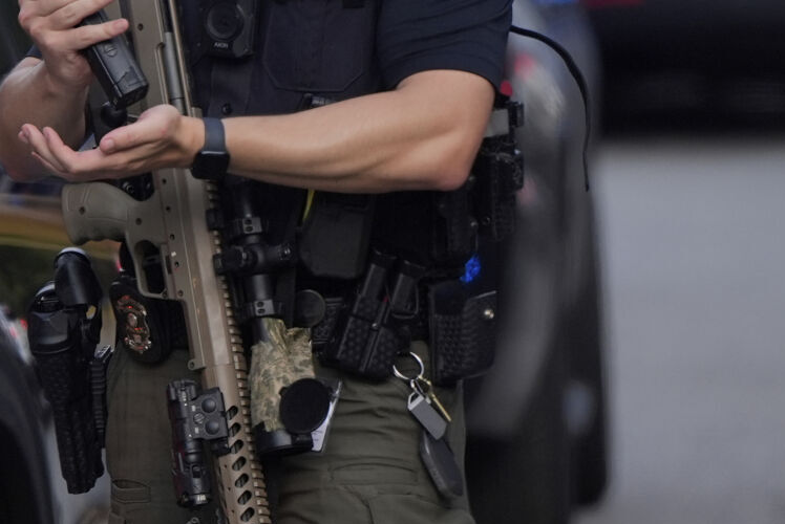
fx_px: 15406
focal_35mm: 706
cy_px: 55
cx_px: 193
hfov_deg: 2.9
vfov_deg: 2.0
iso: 400
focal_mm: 200
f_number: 2.8
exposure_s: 1/2000
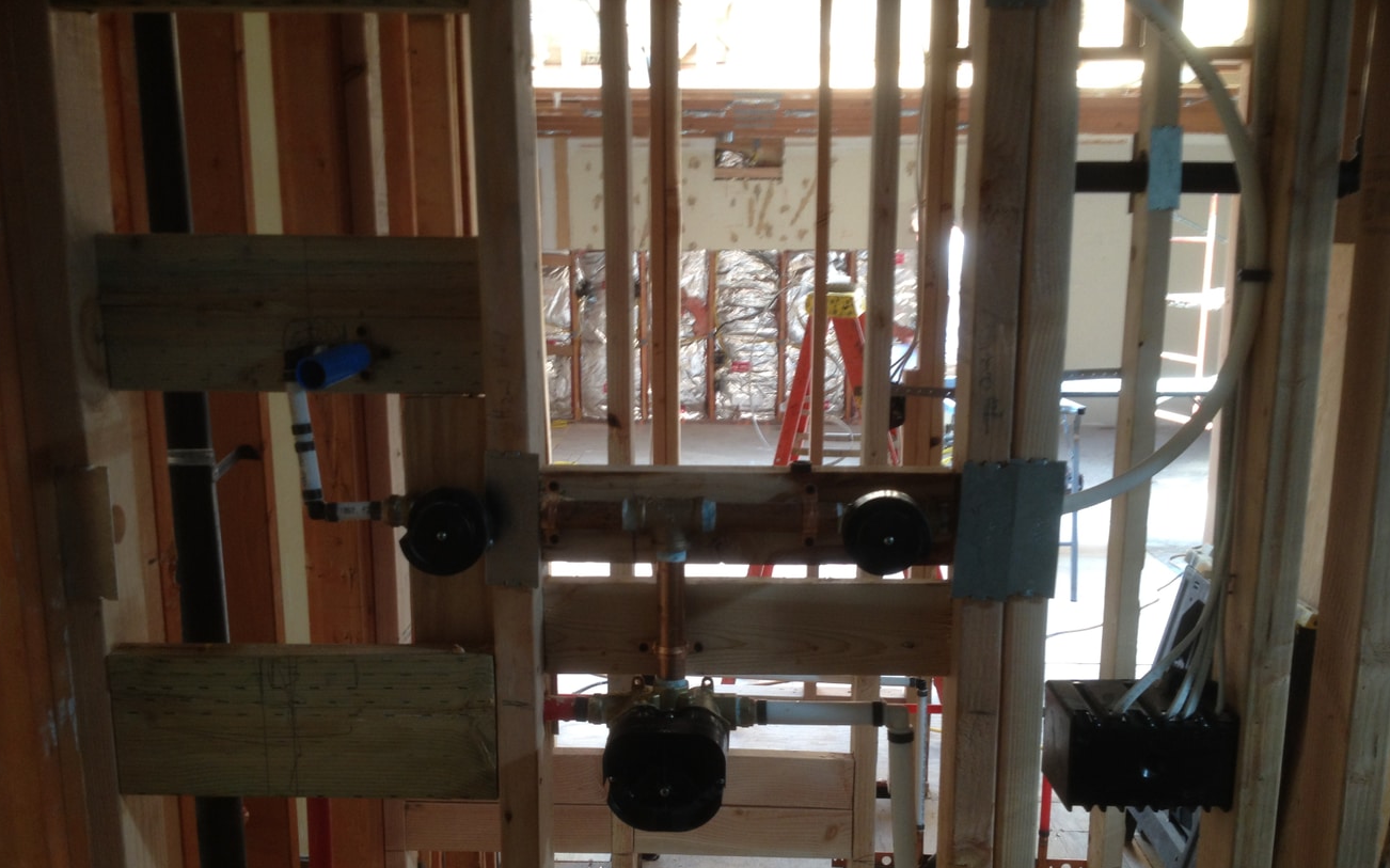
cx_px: 685
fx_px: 1439
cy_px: 532
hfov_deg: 51.6
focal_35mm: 38
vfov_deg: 33.4
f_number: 2.4
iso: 80
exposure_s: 1/20
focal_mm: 4.28
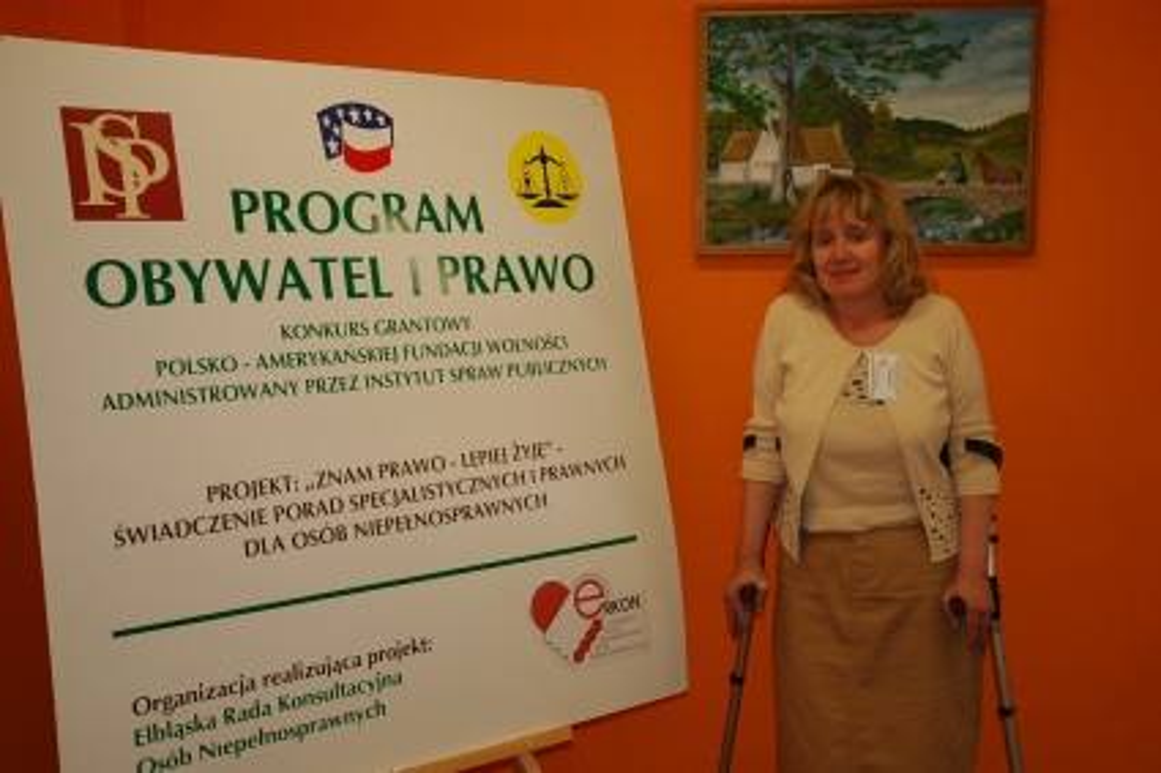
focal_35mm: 44
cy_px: 386
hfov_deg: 45.0
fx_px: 1402
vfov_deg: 30.8
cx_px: 580
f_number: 4
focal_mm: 29
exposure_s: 1/80
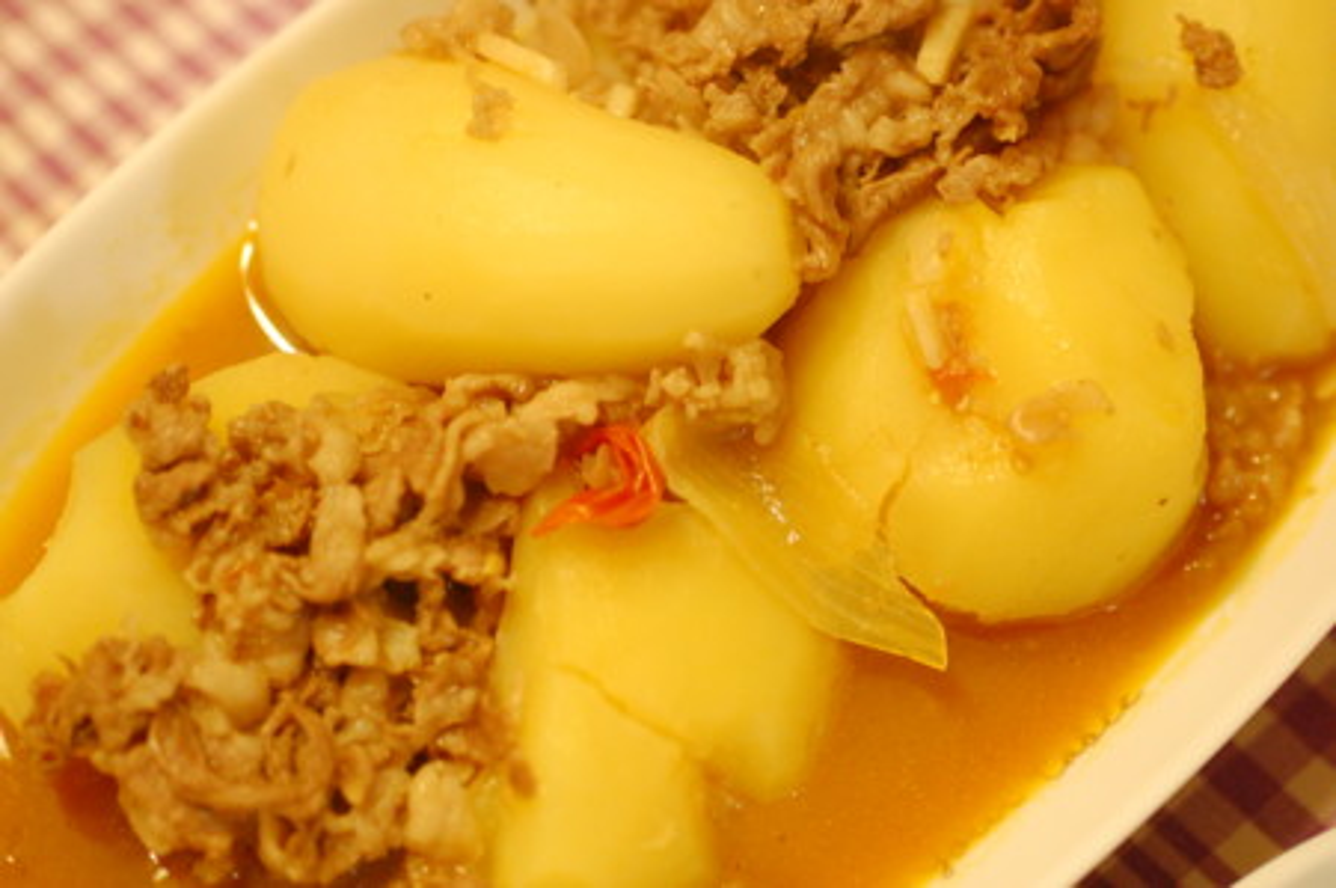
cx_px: 668
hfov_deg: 27.0
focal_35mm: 75
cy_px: 444
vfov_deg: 18.1
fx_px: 2780
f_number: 2.8
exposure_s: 1/30
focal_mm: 50
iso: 1600
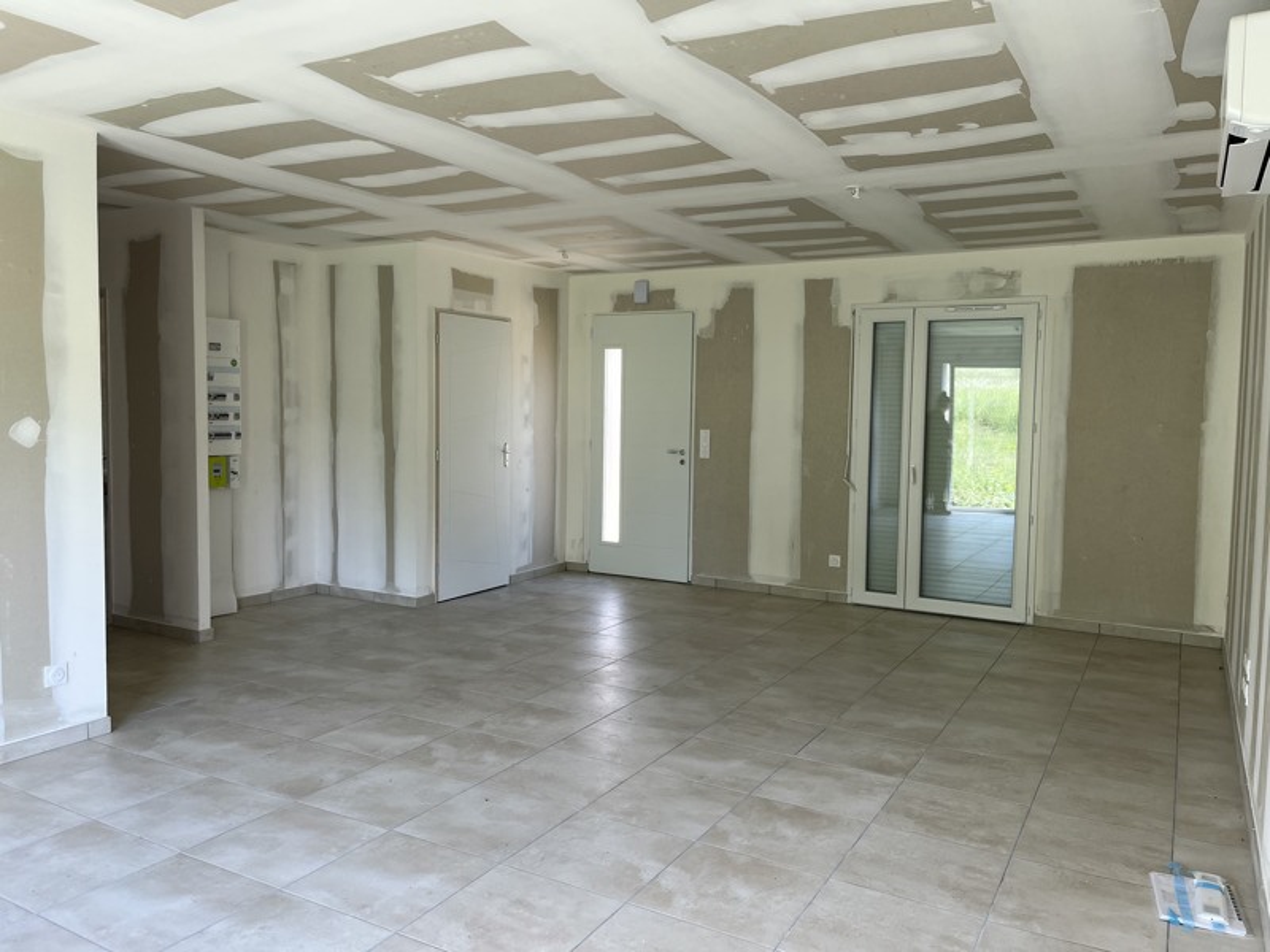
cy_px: 476
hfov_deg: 67.3
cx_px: 635
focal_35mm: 26
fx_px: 954
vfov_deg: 53.1
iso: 50
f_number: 1.6
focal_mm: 5.1
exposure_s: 1/122
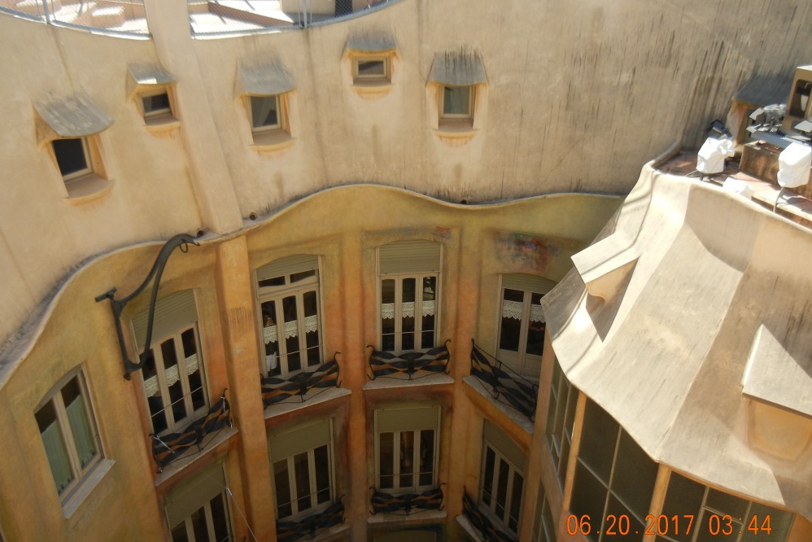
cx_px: 406
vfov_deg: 41.1
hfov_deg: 58.7
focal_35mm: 32
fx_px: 722
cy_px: 278
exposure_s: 1/511
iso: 160
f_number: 3.5
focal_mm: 5.4
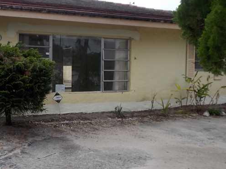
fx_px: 307
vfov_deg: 30.8
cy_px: 97
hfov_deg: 39.4
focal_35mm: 47
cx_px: 58
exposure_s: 1/500
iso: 80
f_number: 3.3
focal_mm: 4.1
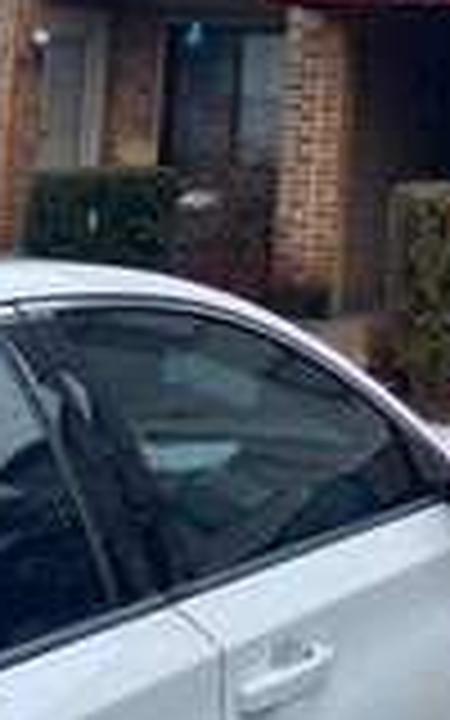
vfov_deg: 22.7
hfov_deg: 14.6
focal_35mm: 86
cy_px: -70
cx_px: 562
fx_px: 1688
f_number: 1.8
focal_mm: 4.25
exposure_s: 1/998
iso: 32
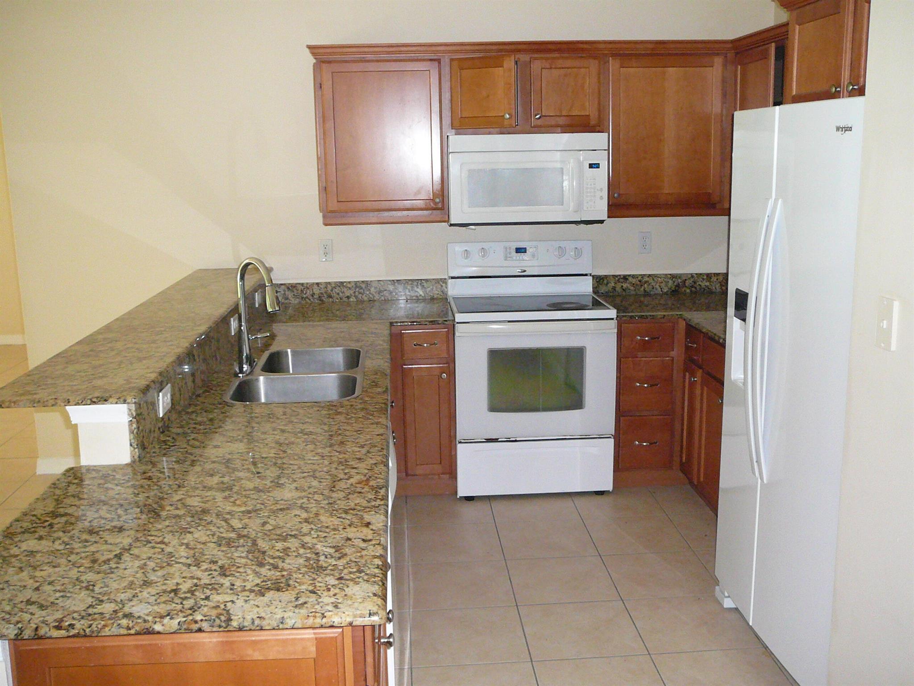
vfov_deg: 40.7
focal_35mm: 35
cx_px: 457
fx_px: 924
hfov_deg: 52.6
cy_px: 343
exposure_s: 1/30
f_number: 2.8
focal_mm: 5.2
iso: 320
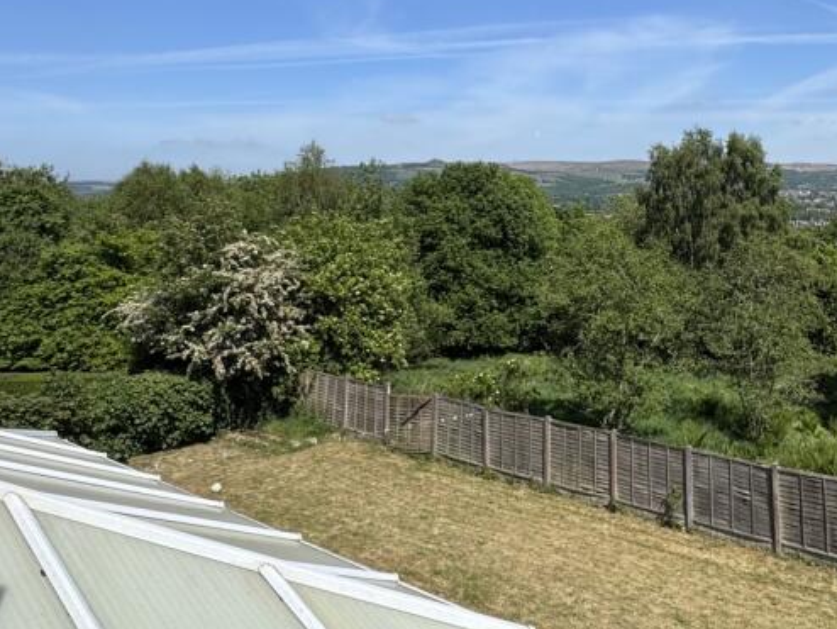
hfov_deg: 60.2
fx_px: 702
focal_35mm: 29
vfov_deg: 46.7
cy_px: 168
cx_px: 556
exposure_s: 1/2208
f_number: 2.2
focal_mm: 2.22
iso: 50
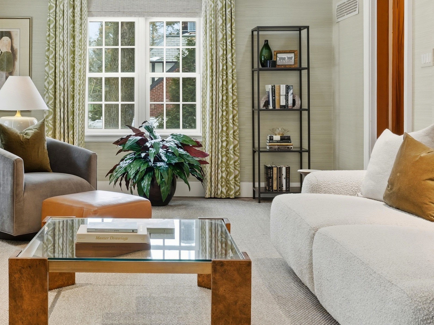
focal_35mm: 55
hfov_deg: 34.6
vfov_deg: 26.4
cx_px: 143
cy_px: 114
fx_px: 690
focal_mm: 26
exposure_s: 1/800
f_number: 8
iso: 800
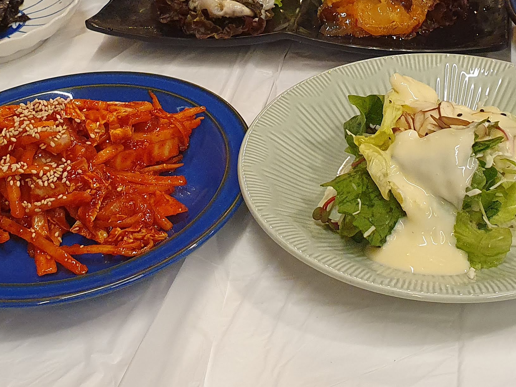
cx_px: 268
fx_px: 954
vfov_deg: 22.8
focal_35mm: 64
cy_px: 122
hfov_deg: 30.3
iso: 320
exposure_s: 1/120
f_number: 2.4
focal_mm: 4.32
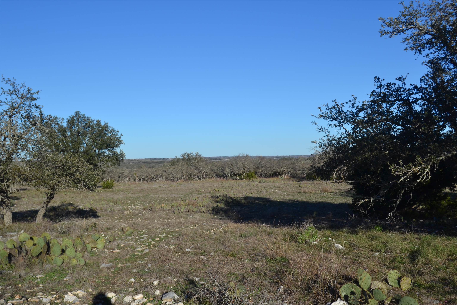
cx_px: 228
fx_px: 495
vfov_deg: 34.2
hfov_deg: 49.6
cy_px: 152
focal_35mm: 39
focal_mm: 26
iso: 100
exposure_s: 1/250
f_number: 8
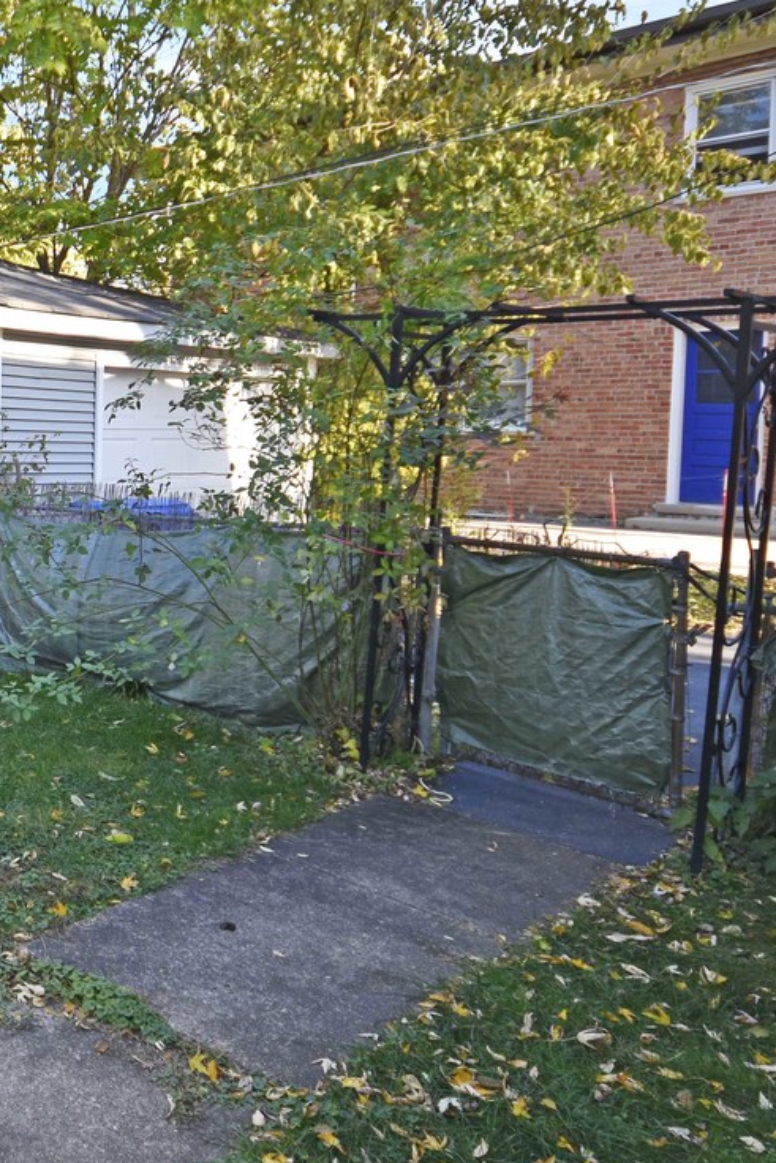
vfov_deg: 57.1
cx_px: -147
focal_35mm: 33
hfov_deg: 33.0
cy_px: 517
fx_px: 1066
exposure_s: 1/125
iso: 125
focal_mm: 10
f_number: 5.6
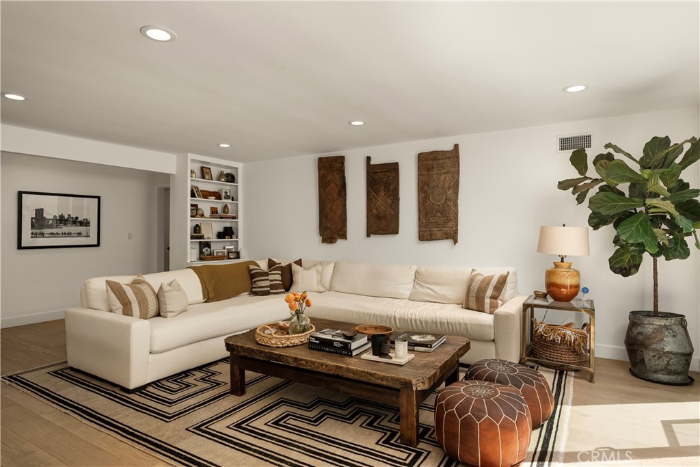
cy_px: 234
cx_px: 350
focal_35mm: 20
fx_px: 389
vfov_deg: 61.9
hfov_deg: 84.0
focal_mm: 20
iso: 200
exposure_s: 1/30
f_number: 9
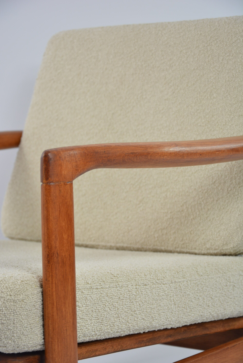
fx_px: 1061
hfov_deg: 13.1
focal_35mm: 105
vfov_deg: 19.4
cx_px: 122
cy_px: 182
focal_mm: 70
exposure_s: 1/125
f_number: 5.6
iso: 500
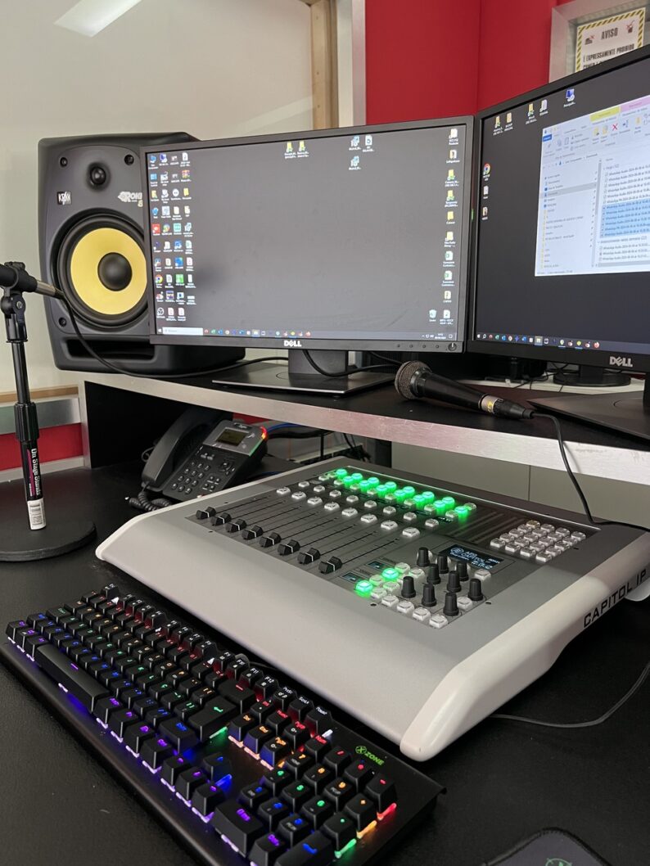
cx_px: 325
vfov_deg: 67.3
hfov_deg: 53.1
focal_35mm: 26
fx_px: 651
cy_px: 433
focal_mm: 5.7
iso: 400
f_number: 1.5
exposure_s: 1/60
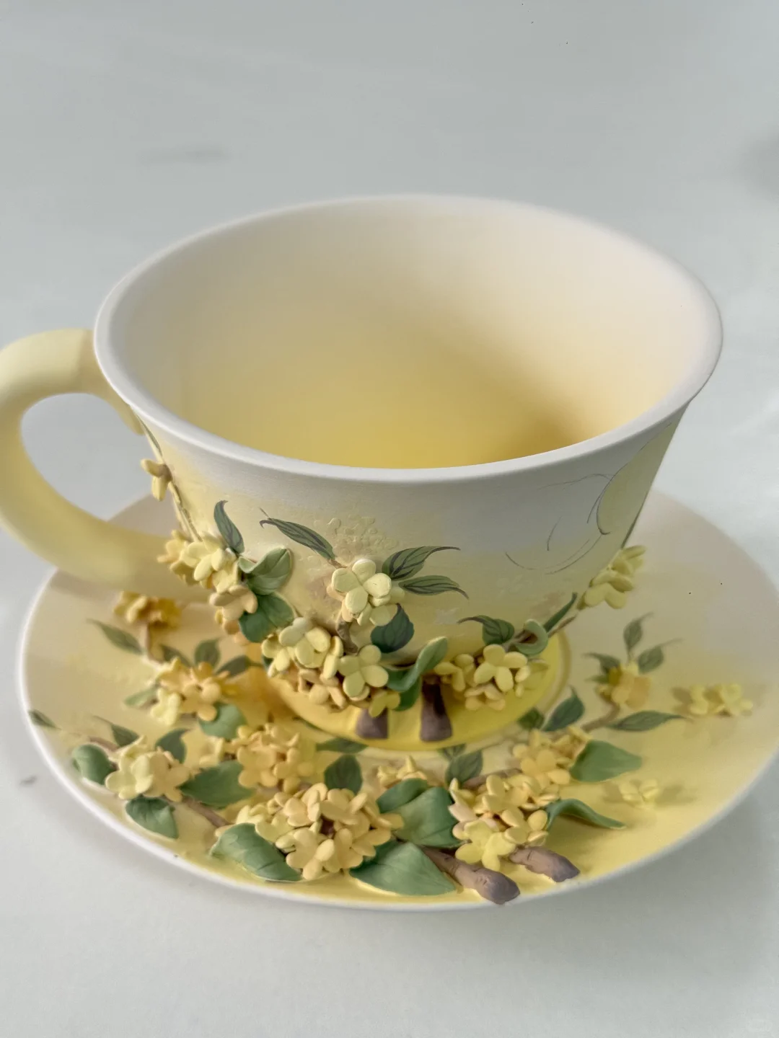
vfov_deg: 39.7
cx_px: 390
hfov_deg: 30.3
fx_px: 1440
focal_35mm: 48
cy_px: 519
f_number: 1.78
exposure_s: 1/60
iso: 125
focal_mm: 6.76
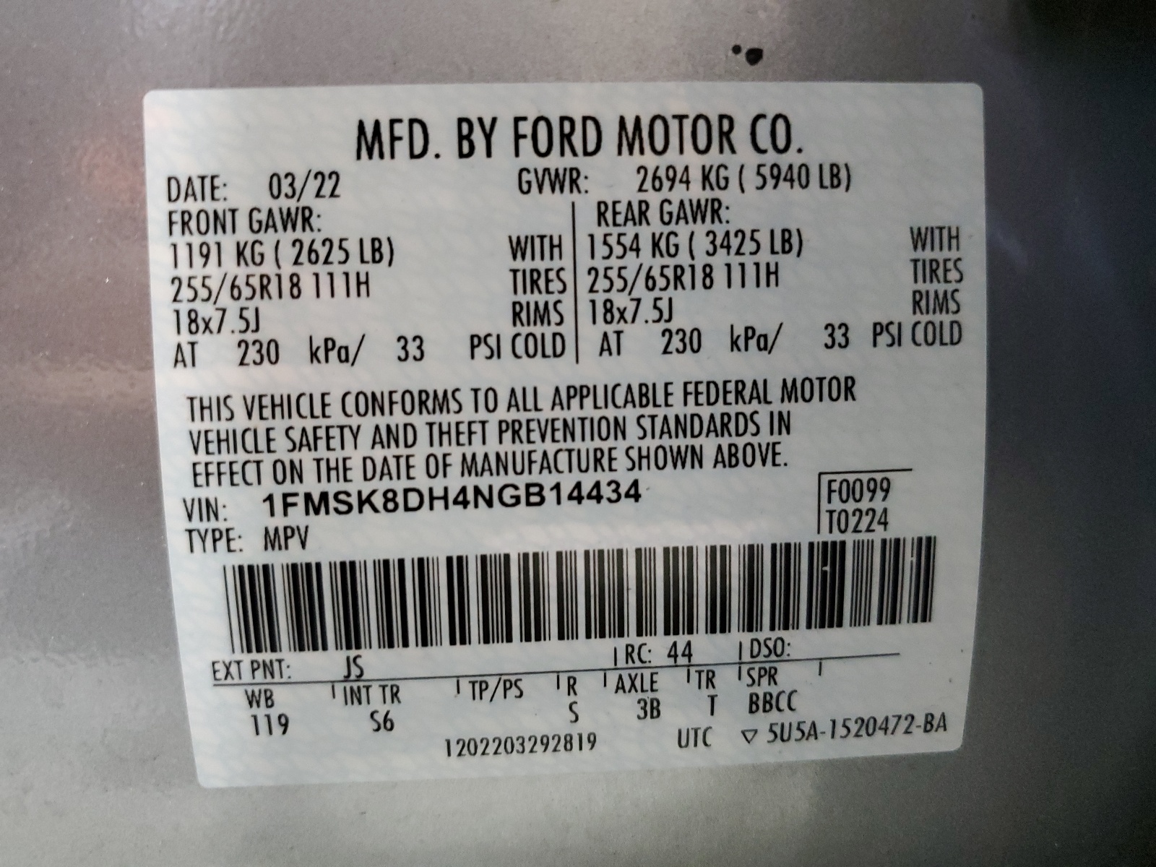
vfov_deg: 53.1
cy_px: 434
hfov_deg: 67.3
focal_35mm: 26
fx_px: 868
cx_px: 578
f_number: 1.5
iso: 320
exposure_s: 1/24
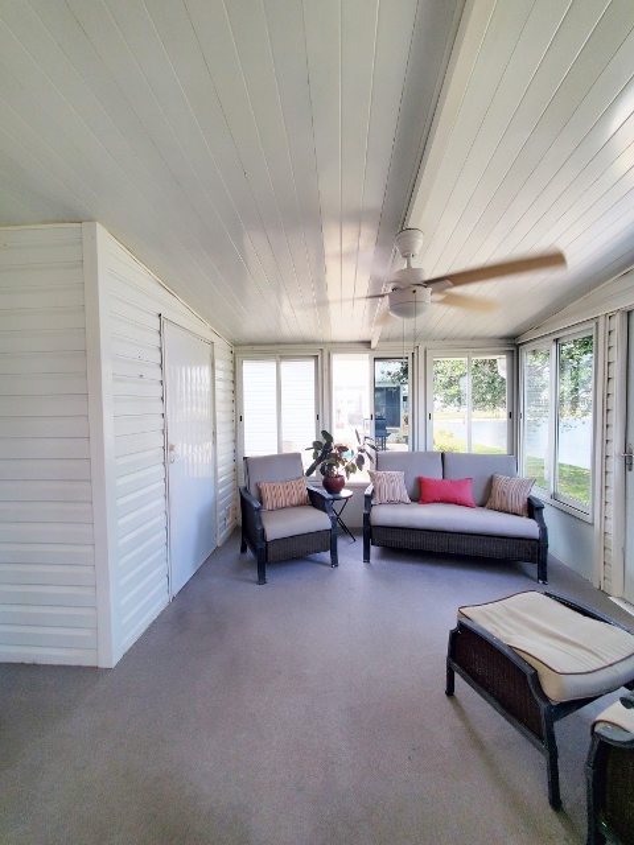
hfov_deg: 89.9
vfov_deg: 106.2
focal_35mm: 13
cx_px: 317
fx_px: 317
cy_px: 422
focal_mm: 1.8
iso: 64
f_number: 2.2
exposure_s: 1/60
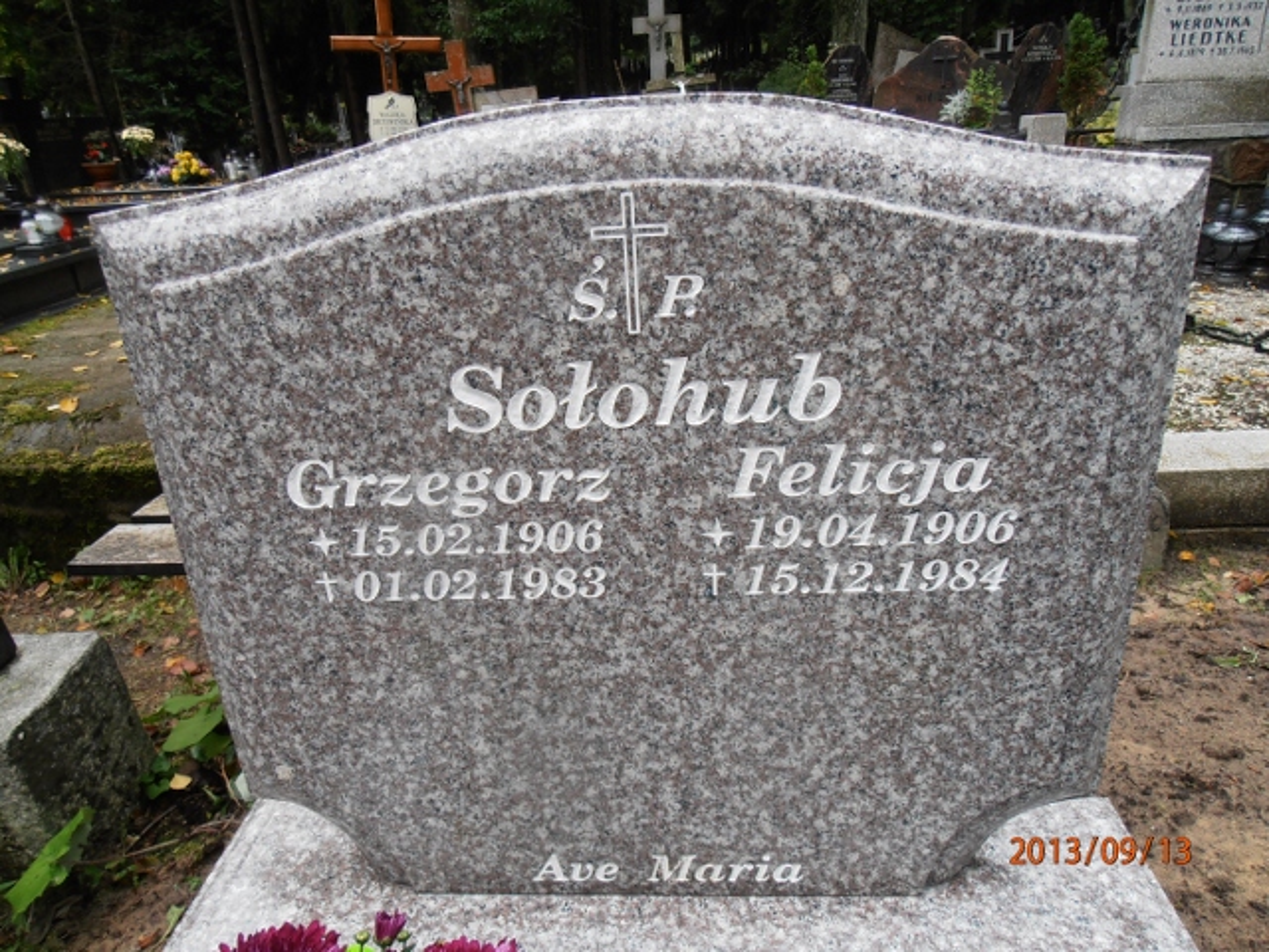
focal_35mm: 24
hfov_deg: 71.6
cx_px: 634
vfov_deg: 56.8
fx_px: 880
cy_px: 476
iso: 80
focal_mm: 4.2
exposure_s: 1/125
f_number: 3
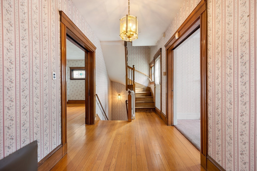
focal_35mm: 14
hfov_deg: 104.3
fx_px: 100
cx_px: 128
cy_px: 86
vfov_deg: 81.1
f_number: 7.1
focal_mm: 14
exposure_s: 1/2.5
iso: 500
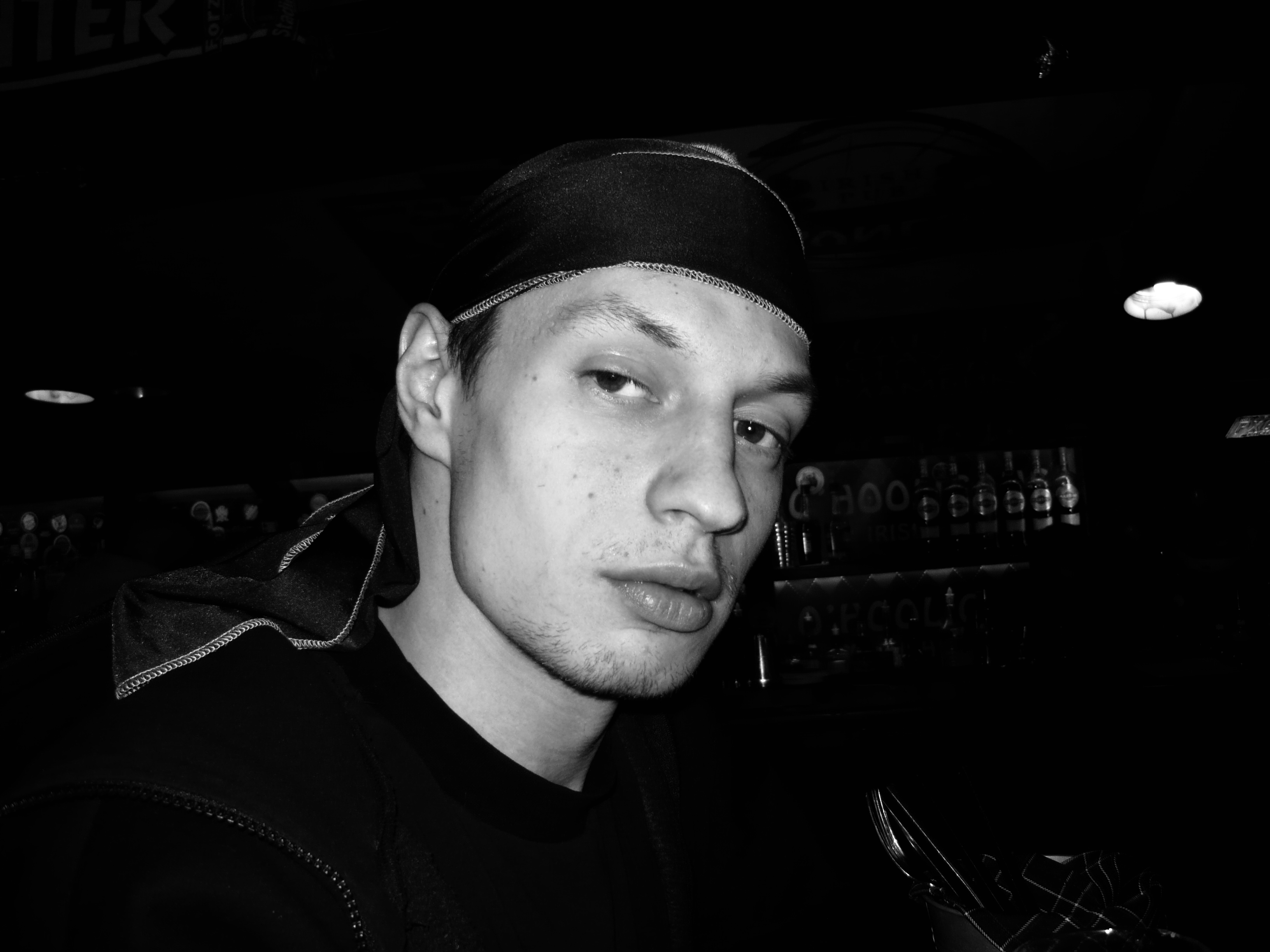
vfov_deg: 42.9
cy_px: 476
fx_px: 1211
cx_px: 635
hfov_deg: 55.4
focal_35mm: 33
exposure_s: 1/30
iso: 100
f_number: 2.8
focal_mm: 5.5
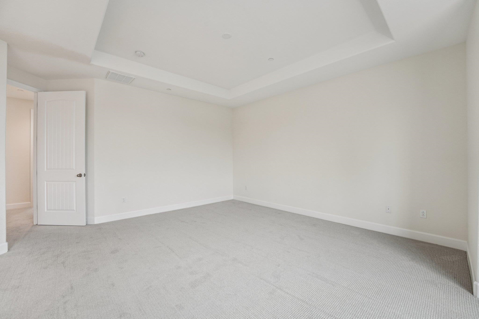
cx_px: 240
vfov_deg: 81.2
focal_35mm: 14
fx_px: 186
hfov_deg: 104.3
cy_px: 160
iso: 800
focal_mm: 14
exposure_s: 1/40
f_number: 8
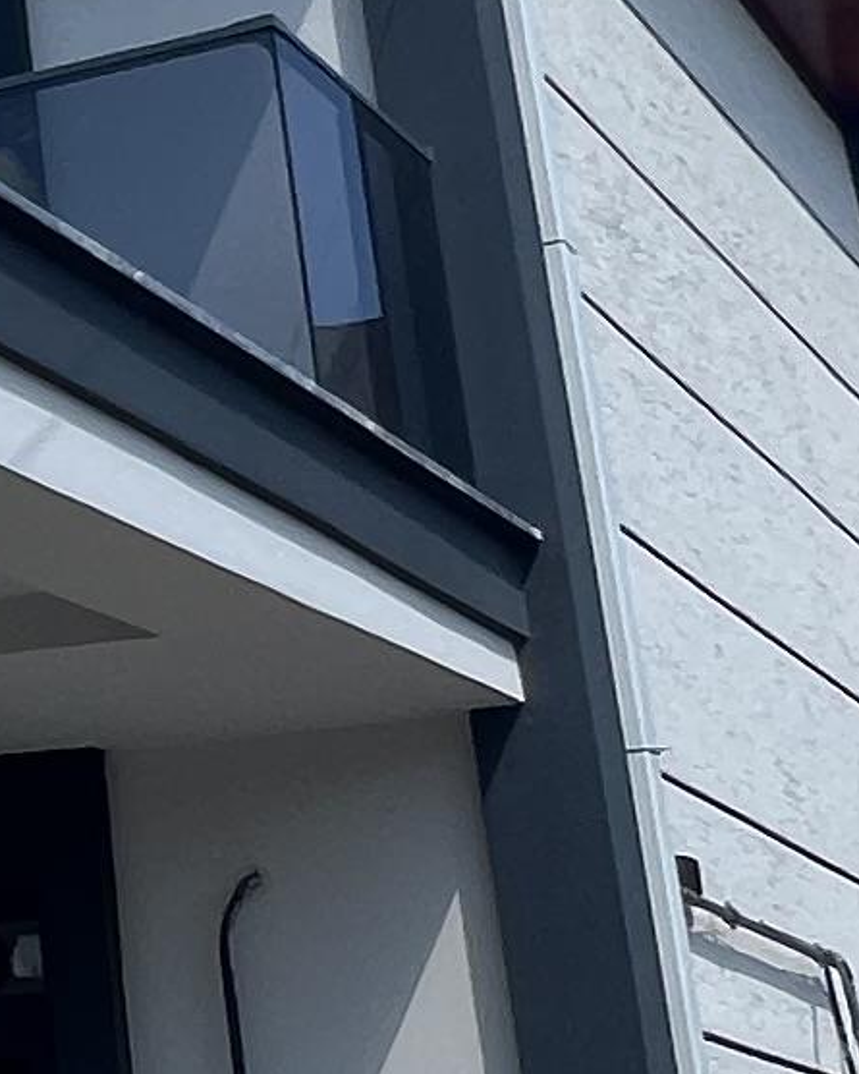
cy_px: 178
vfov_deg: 20.5
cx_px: -1073
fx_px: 2923
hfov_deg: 13.3
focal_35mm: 92
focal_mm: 1.57
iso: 32
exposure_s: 1/874
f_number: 1.8
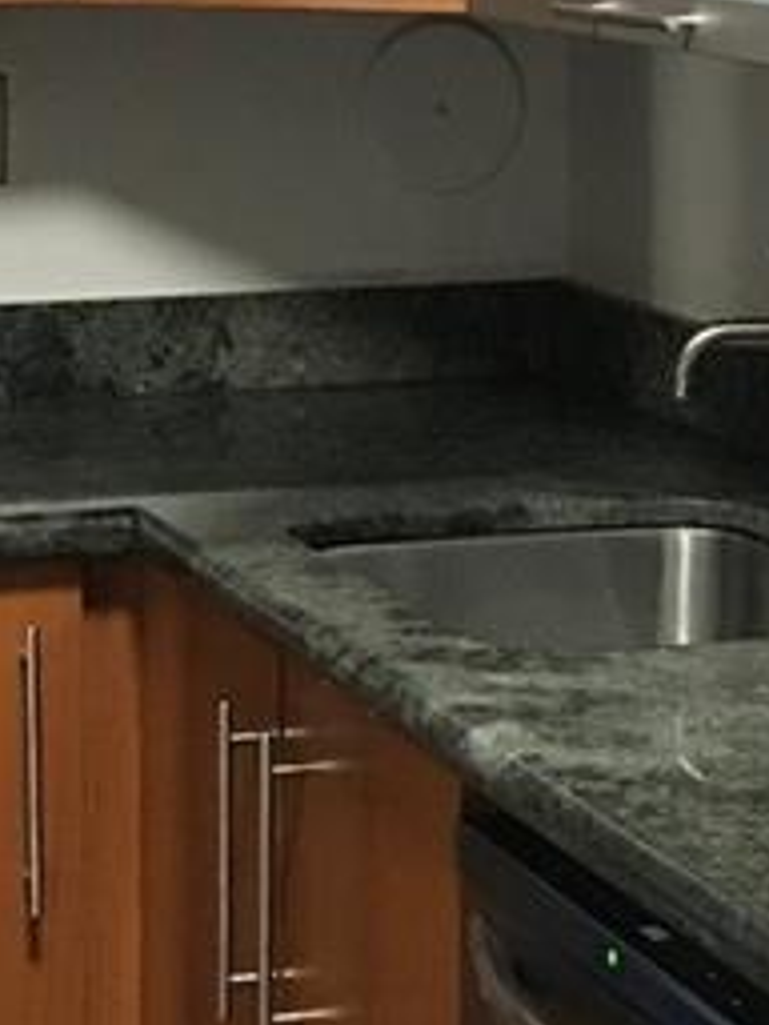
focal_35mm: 131
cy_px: 108
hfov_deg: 11.3
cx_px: 441
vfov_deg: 14.9
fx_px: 3880
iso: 80
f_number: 1.8
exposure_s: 1/15
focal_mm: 3.99
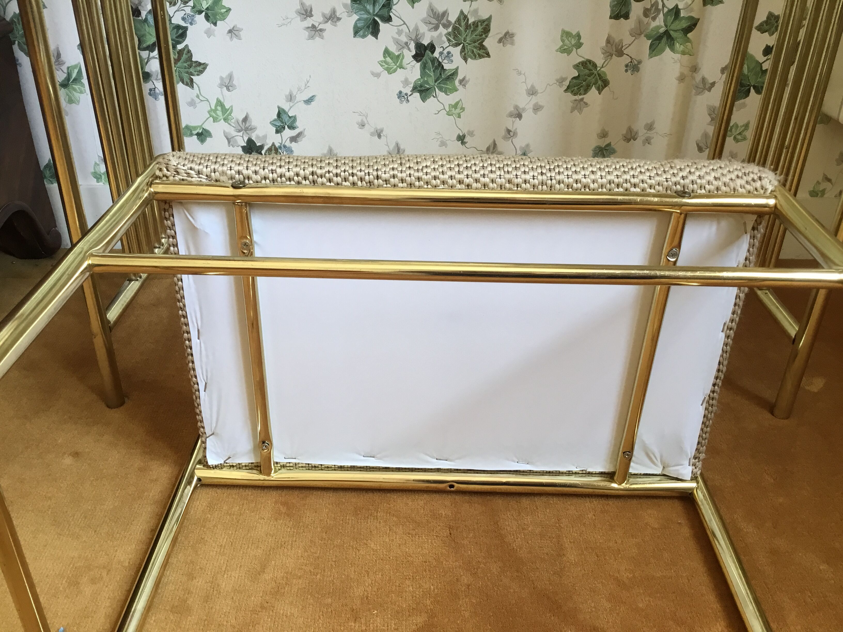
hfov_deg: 58.4
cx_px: 422
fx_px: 755
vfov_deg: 45.4
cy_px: 316
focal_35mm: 31
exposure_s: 1/33
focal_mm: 3.3
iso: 64
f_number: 2.4
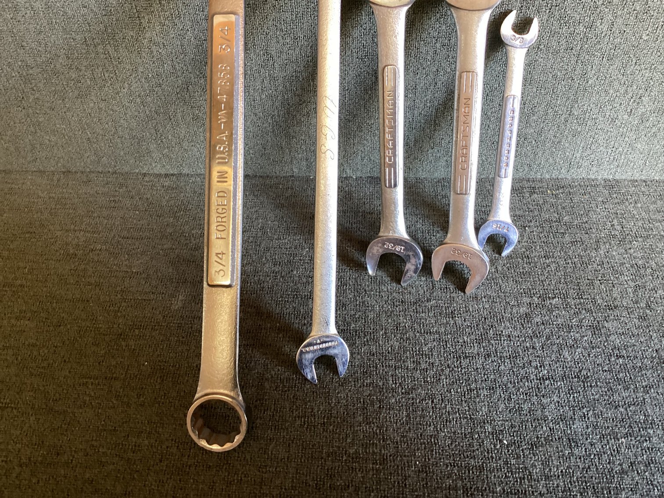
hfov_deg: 58.3
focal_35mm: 31
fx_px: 595
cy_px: 249
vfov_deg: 45.4
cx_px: 332
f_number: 2.4
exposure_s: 1/50
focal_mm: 3.3
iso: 320
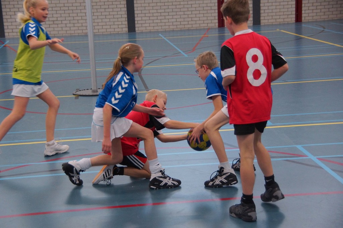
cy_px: 114
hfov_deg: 24.6
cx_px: 172
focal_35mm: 82
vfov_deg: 16.5
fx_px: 786
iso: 1000
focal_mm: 55
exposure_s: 1/160
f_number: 5
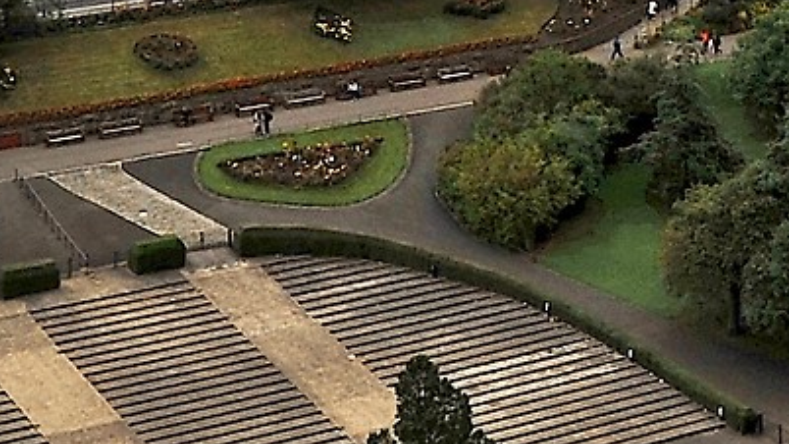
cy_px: -774
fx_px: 3138
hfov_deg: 13.4
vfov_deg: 7.4
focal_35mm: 150
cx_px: 1242
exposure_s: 1/500
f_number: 6.3
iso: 200
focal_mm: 24
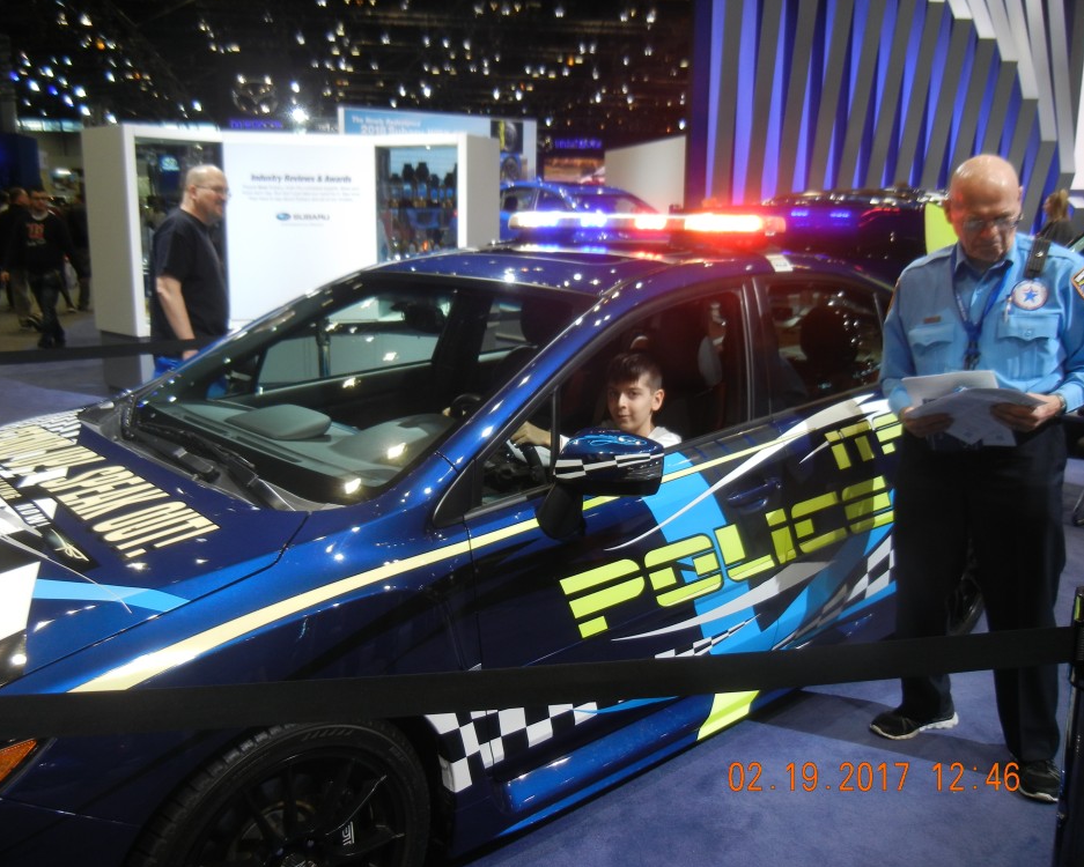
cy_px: 425
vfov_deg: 45.8
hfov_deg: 55.6
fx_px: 1027
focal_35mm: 32
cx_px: 500
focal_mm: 5.4
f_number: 3.5
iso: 160
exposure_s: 1/70.7
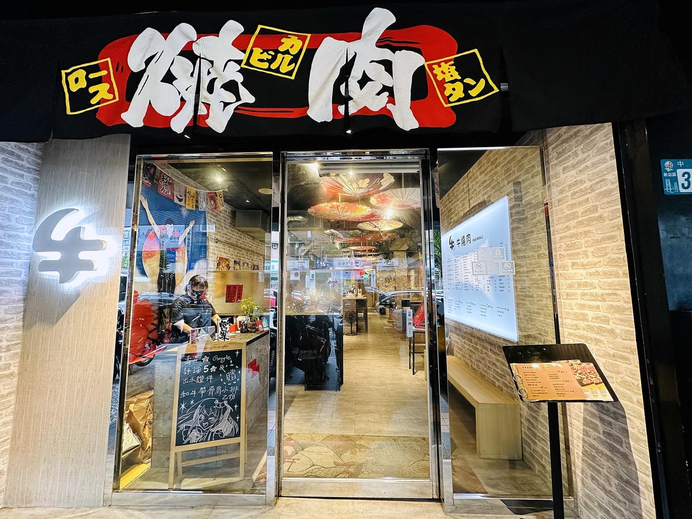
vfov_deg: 85.7
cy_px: 260
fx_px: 280
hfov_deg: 102.1
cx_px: 346
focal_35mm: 14
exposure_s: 1/60
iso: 200
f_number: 2.2
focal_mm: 2.22
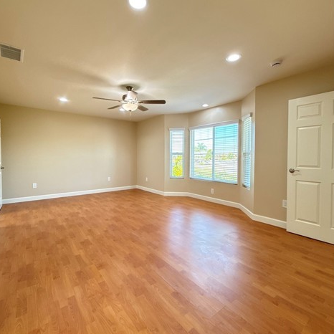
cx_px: 164
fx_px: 186
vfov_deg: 83.9
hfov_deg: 84.0
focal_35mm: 17
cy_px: 161
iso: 250
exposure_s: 1/120
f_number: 2.2
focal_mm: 2.22
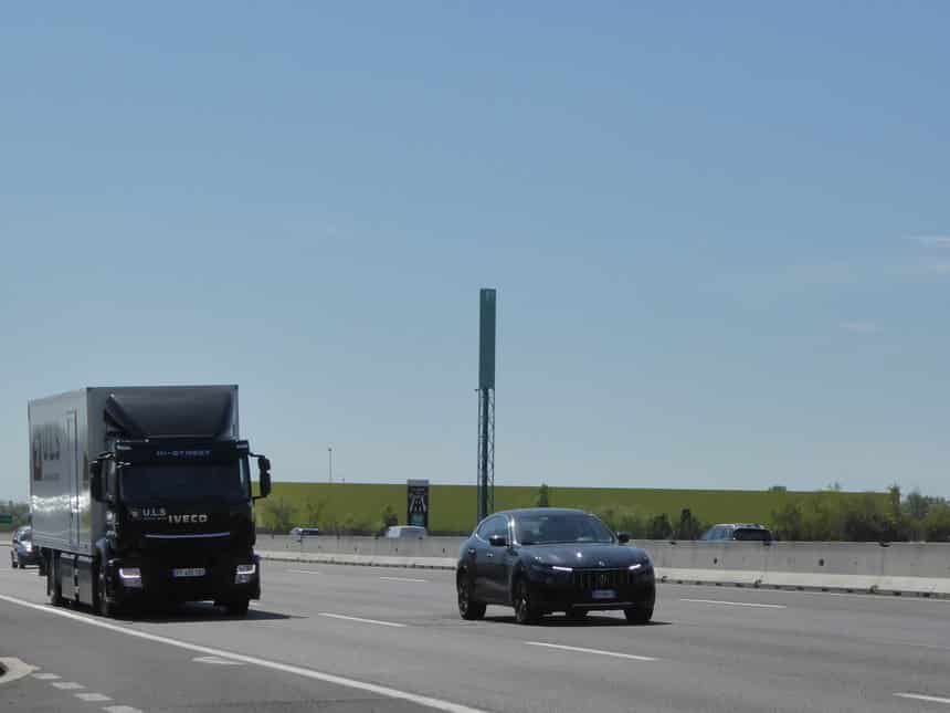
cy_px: 356
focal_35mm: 70
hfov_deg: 27.8
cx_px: 475
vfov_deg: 21.0
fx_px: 1921
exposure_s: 1/1300
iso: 80
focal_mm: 12.5
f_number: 4.5
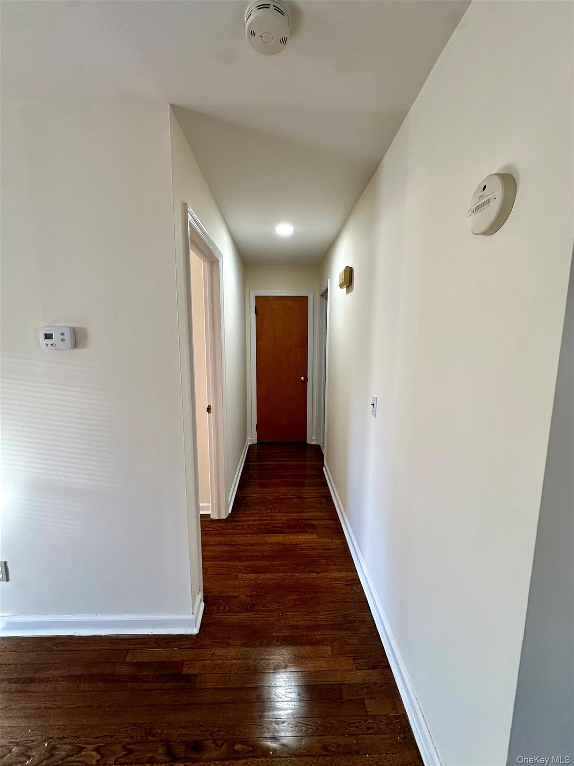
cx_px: 287
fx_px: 310
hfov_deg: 85.7
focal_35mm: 14
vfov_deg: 102.1
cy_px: 383
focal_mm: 2.22
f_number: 2.2
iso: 200
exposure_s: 1/120
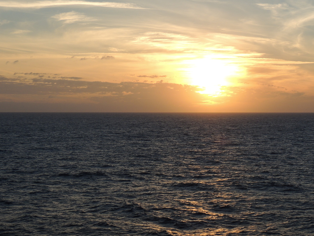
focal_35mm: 75
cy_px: 130
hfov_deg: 25.8
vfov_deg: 19.6
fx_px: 680
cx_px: 216
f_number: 3.6
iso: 100
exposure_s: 1/640
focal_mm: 8.9
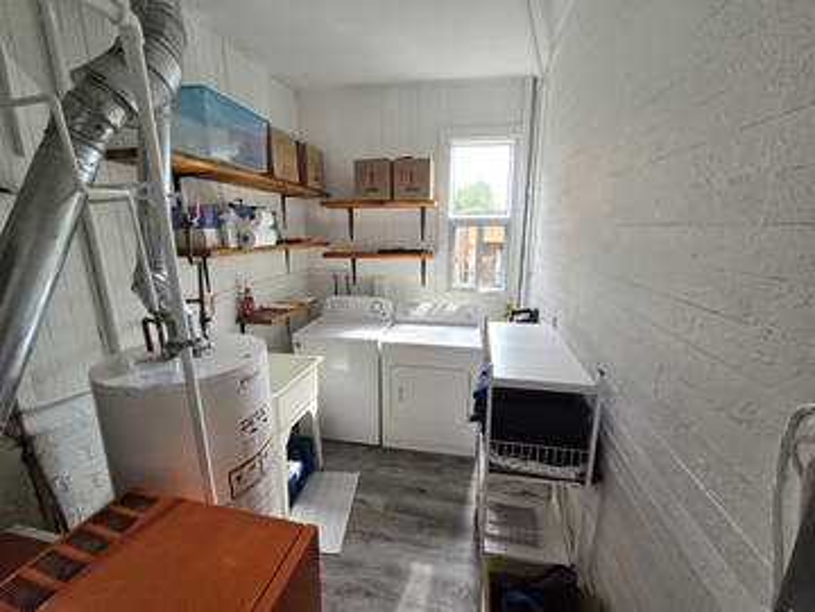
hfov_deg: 106.2
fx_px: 306
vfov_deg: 89.9
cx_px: 408
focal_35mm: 13
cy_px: 306
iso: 320
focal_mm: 2.2
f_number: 2.2
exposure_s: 1/359
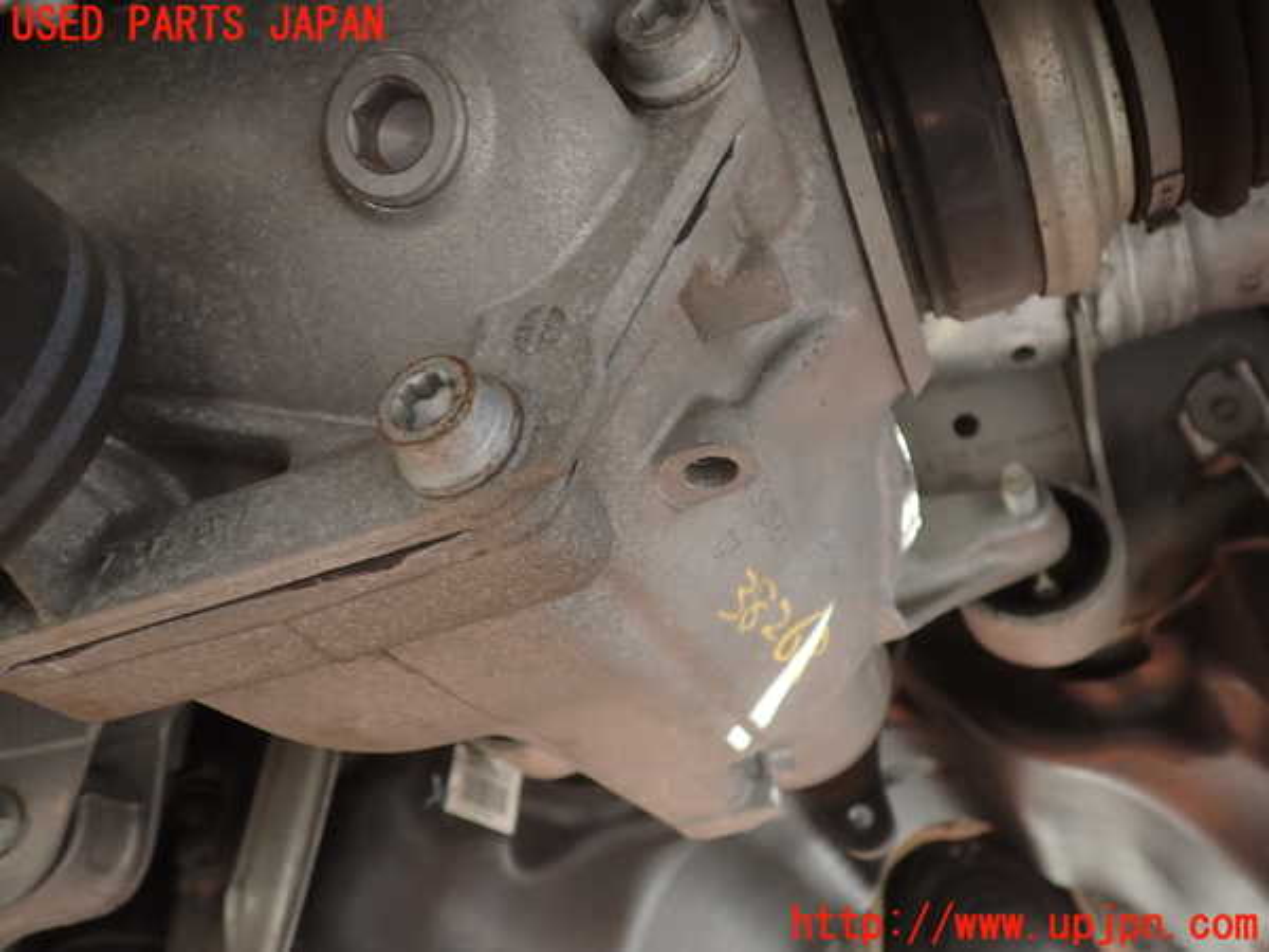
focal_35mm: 30
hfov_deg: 60.0
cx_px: 634
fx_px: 1100
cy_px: 476
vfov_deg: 46.8
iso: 125
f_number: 2.3
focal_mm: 5.4
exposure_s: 1/60
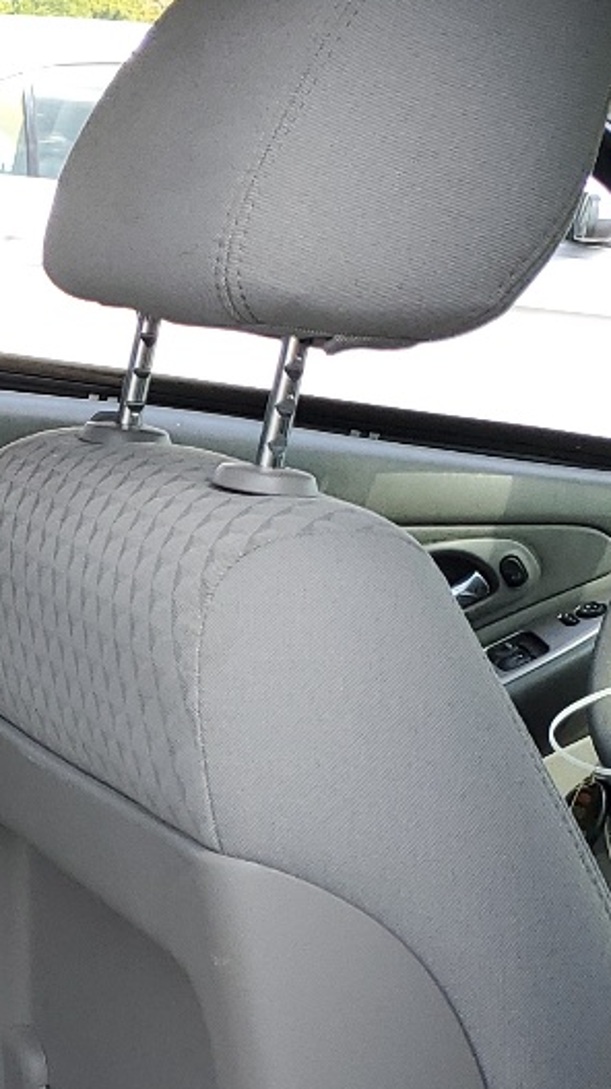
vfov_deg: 23.9
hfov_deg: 12.0
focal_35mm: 86
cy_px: 1037
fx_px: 2480
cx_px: -716
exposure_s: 1/455
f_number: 1.5
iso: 50
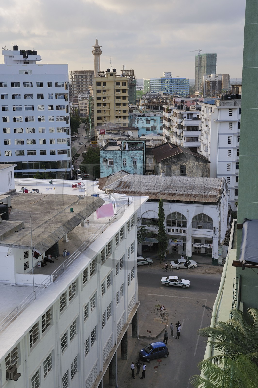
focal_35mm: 48
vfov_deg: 41.1
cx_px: 129
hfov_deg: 28.0
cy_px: 194
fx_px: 517
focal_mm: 48
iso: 200
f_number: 7.1
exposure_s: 1/200
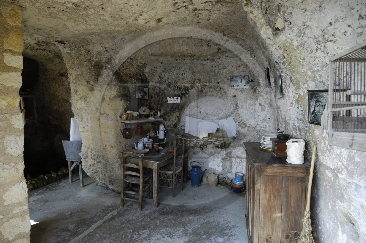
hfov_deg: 85.5
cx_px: 183
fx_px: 198
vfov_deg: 63.1
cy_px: 122
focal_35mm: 20
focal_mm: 13
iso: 100
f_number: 5.6
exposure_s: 1/80
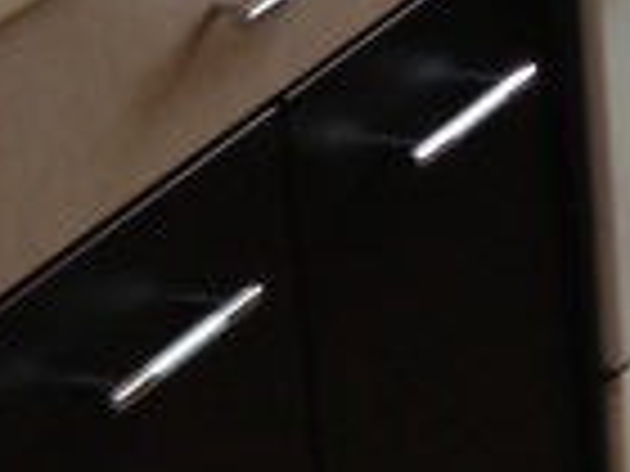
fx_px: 4386
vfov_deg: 6.1
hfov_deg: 7.6
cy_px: -265
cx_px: 1534
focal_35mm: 241
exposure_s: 1/20
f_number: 2.4
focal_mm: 4.13
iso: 50
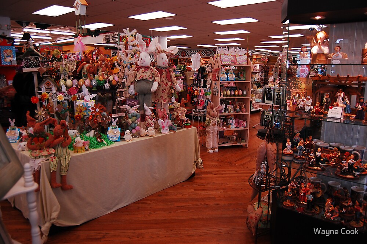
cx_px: 184
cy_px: 122
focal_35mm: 27
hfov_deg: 67.4
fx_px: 275
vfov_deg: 47.9
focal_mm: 18
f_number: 3.5
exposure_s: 1/60
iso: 200
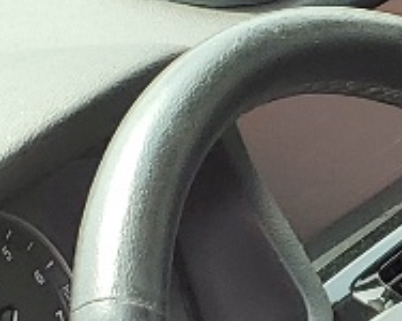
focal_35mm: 216
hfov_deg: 8.2
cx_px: 992
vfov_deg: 6.6
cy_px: 897
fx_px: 2567
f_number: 1.5
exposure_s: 1/278
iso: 50
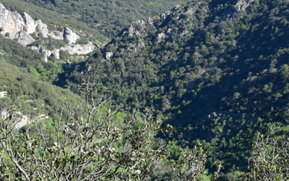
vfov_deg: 16.5
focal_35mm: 79
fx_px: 622
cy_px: 117
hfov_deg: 26.0
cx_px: 91
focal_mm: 20
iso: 400
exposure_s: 1/400
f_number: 10
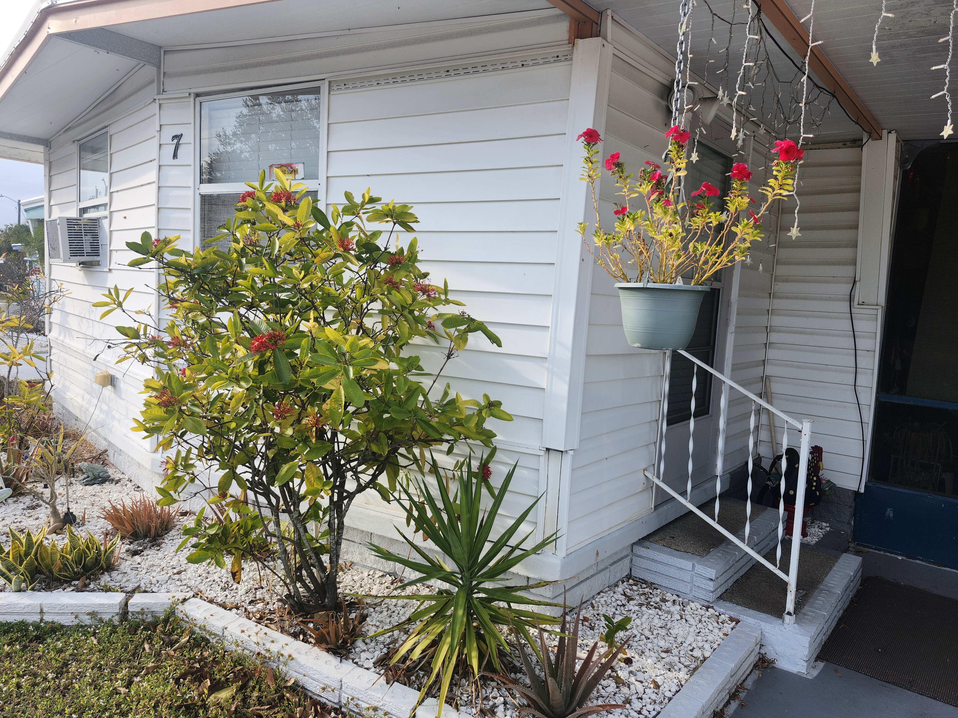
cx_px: 479
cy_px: 359
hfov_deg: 73.9
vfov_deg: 58.9
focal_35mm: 23
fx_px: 637
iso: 25
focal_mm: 5.54
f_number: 1.8
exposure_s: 1/652
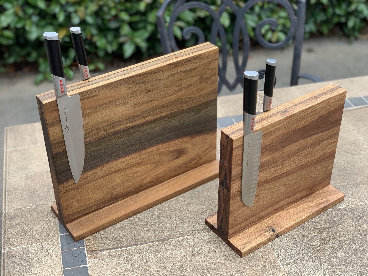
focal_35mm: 52
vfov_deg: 28.0
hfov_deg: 36.8
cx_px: 184
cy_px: 138
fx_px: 553
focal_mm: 6
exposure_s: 1/122
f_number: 2.4
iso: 40
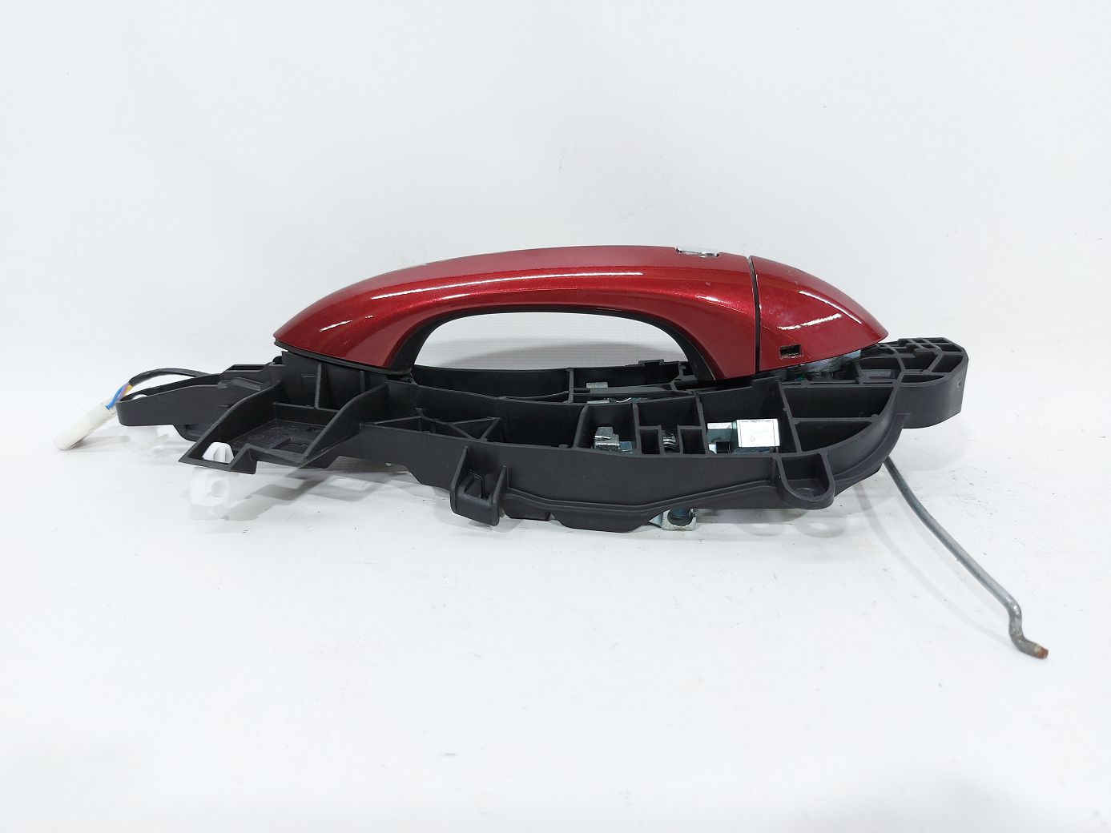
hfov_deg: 71.6
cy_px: 416
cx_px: 556
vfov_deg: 56.8
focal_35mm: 24
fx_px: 770
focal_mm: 5.23
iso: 64
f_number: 1.8
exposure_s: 1/50
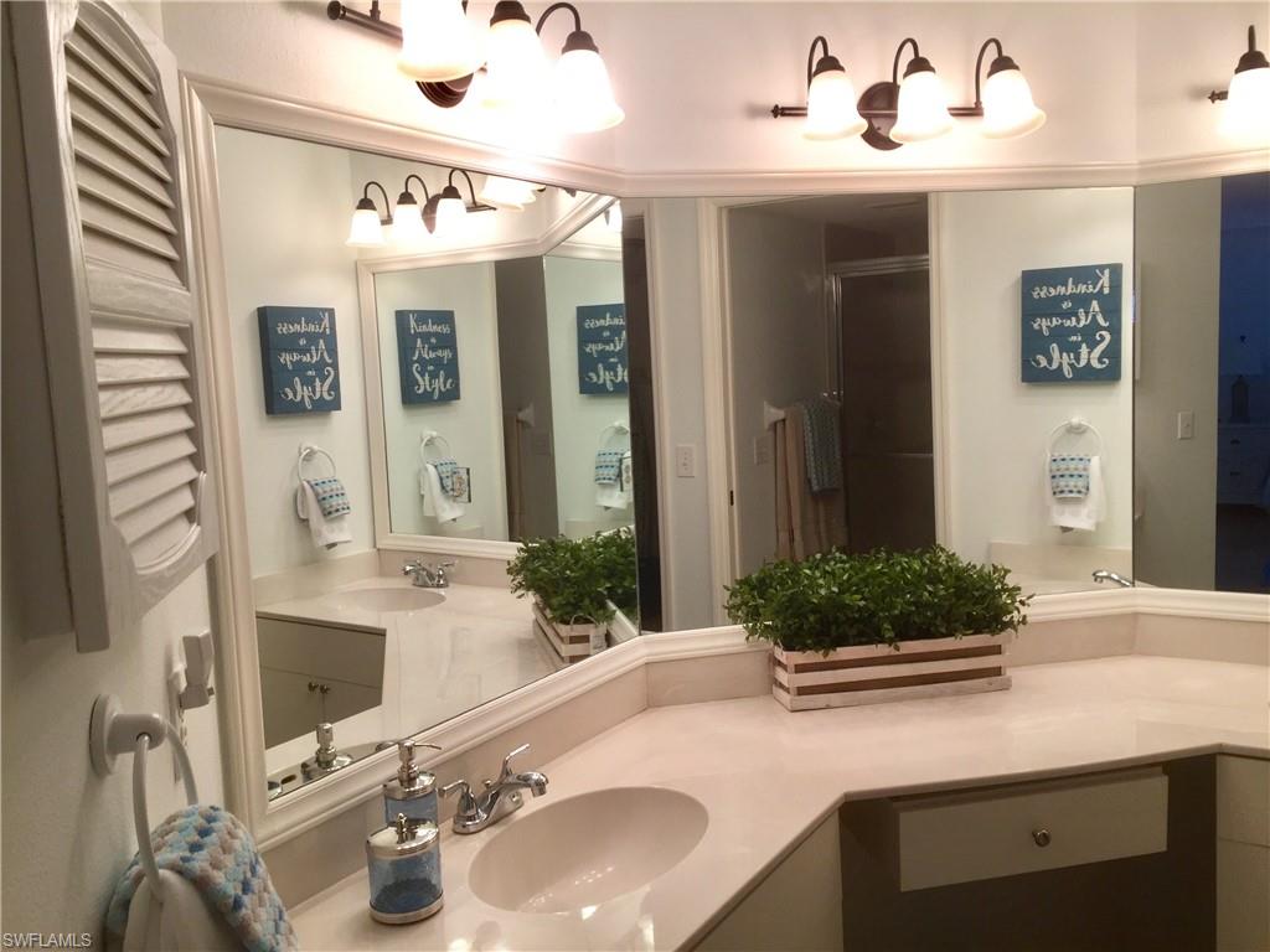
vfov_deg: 48.2
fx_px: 1064
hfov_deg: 61.7
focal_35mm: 29
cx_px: 635
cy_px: 476
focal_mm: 4.15
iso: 40
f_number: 2.2
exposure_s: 1/60
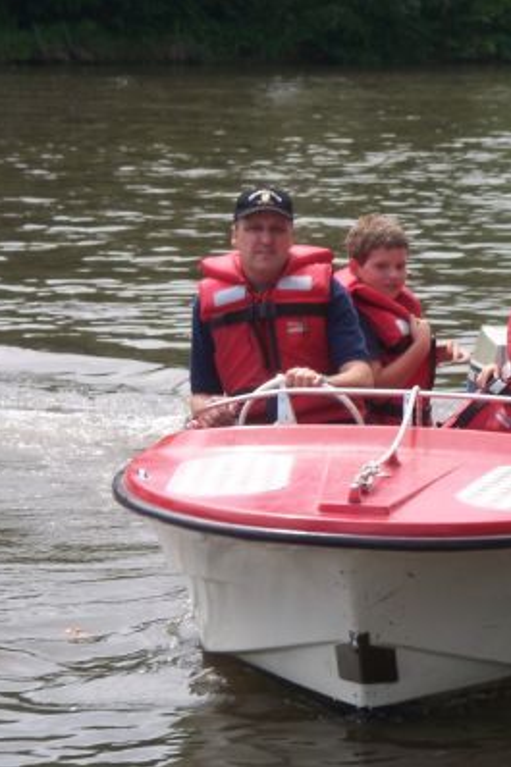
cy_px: 384
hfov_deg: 8.4
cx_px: 441
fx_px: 3473
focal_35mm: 163
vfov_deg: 12.6
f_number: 4.4
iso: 64
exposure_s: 1/200
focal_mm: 19.2
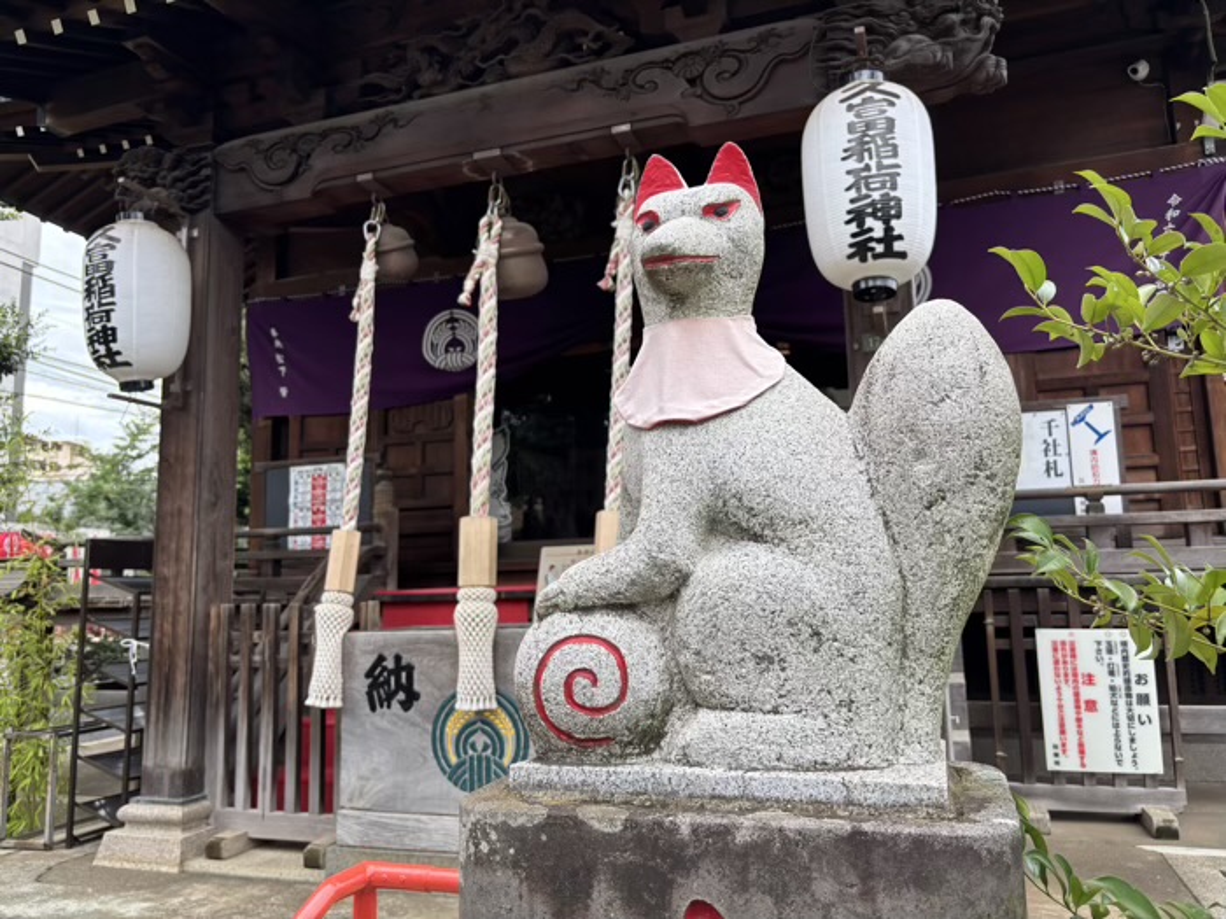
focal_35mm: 26
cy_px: 460
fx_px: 921
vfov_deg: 53.1
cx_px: 613
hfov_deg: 67.3
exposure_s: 1/462
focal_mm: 5.96
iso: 50
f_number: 1.6
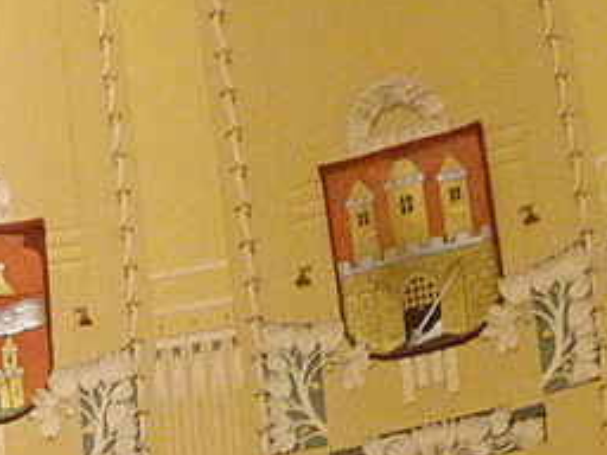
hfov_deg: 13.1
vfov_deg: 9.0
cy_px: 1071
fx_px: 2630
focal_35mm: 150
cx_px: 100
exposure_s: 1/25
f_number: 3.5
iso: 800
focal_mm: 4.1
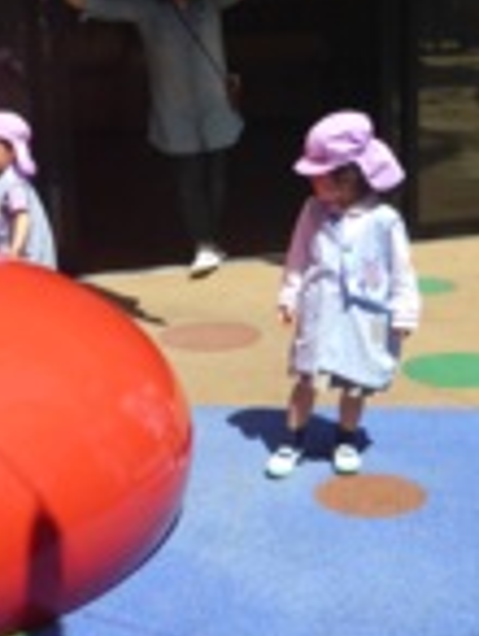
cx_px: 100
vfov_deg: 28.8
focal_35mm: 67
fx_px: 1233
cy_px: 244
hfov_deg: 21.7
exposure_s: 1/1000
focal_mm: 4.9
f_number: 3.3
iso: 100
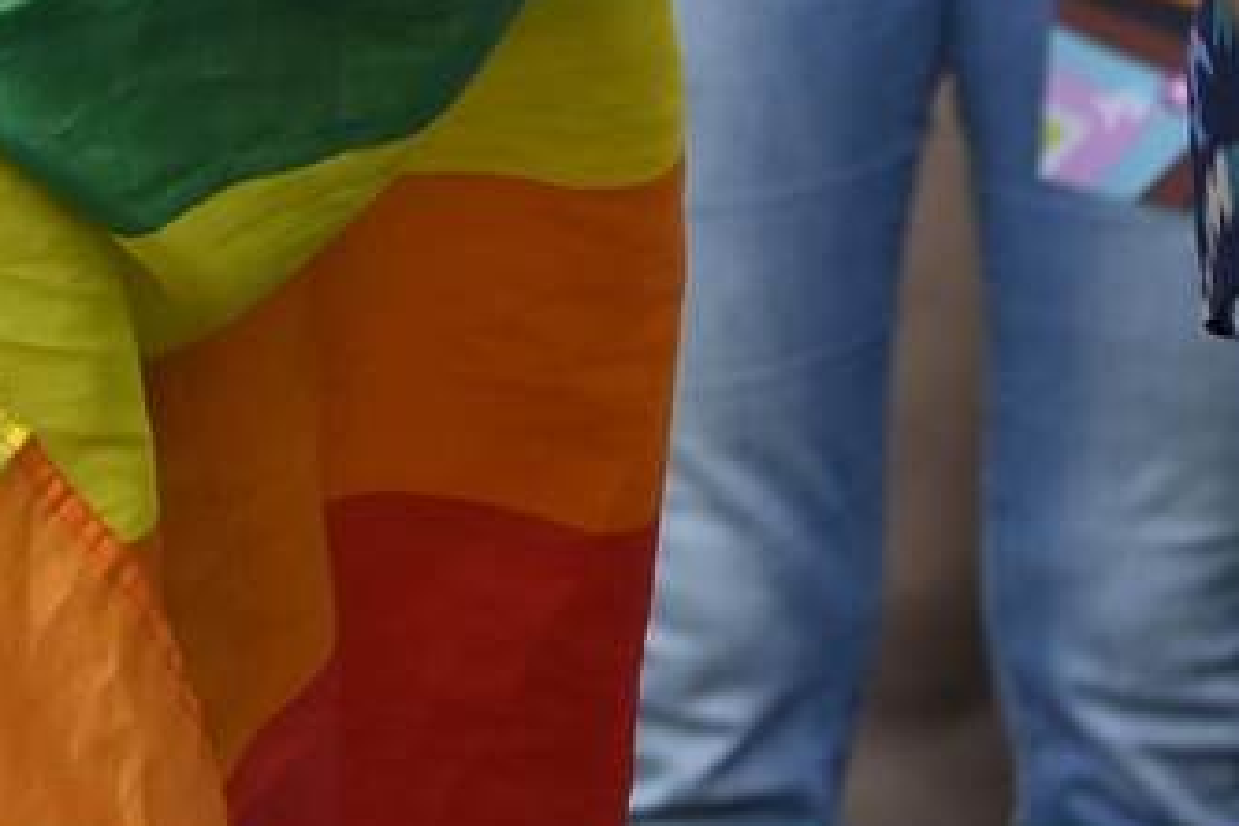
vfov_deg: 1.3
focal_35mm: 1045
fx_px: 35976
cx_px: -904
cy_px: -711
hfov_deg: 2.0
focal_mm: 145
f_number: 5.6
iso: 400
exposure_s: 1/640
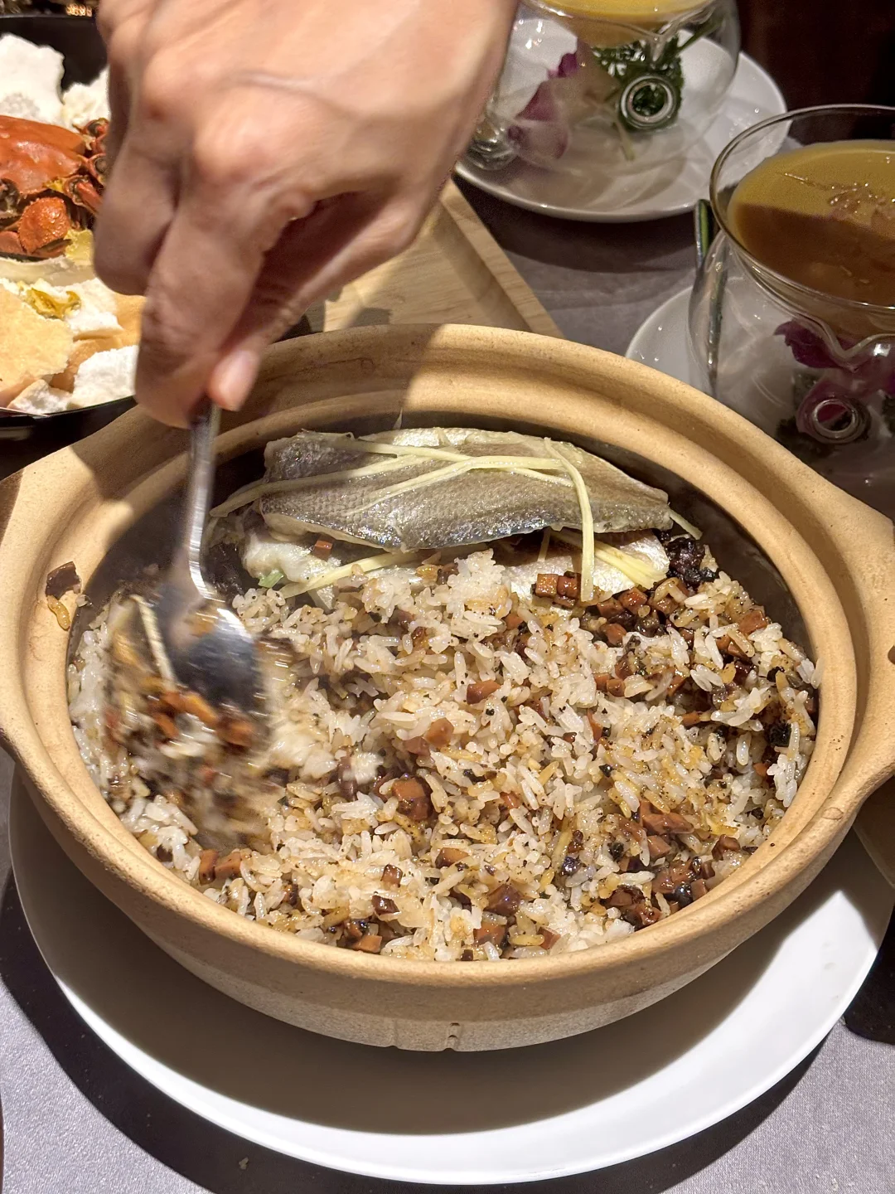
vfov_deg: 36.8
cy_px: 597
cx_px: 448
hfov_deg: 28.0
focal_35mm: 52
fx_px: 1793
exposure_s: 1/59
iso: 160
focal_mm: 5.96
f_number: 1.6
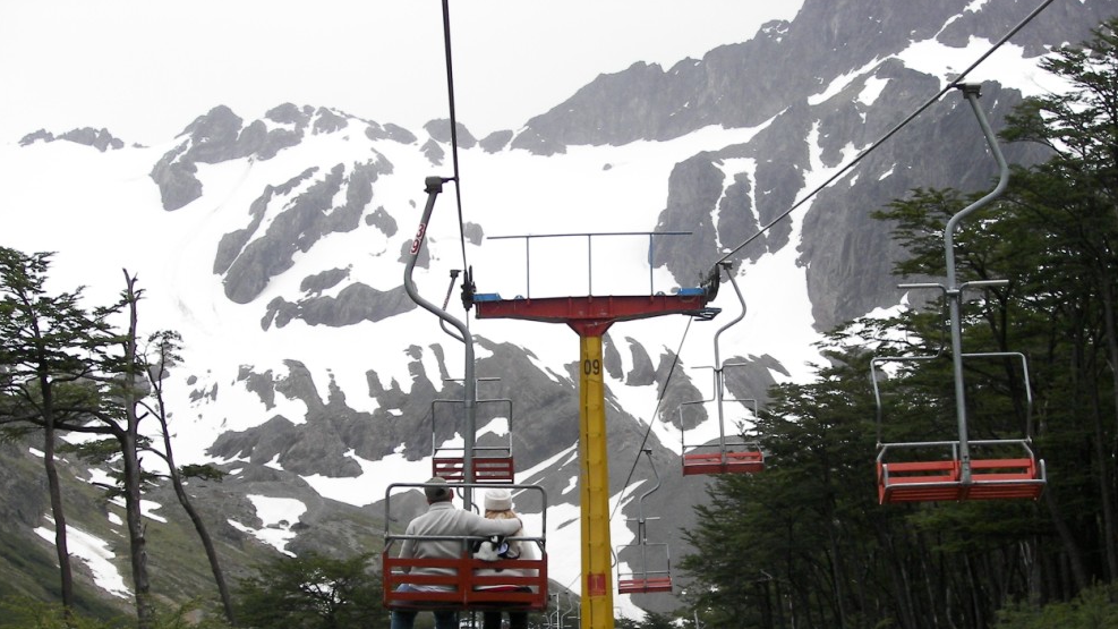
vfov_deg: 10.0
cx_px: 558
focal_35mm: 121
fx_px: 3587
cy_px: 432
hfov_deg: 17.7
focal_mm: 17.8
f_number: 3.2
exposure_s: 1/1000
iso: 100
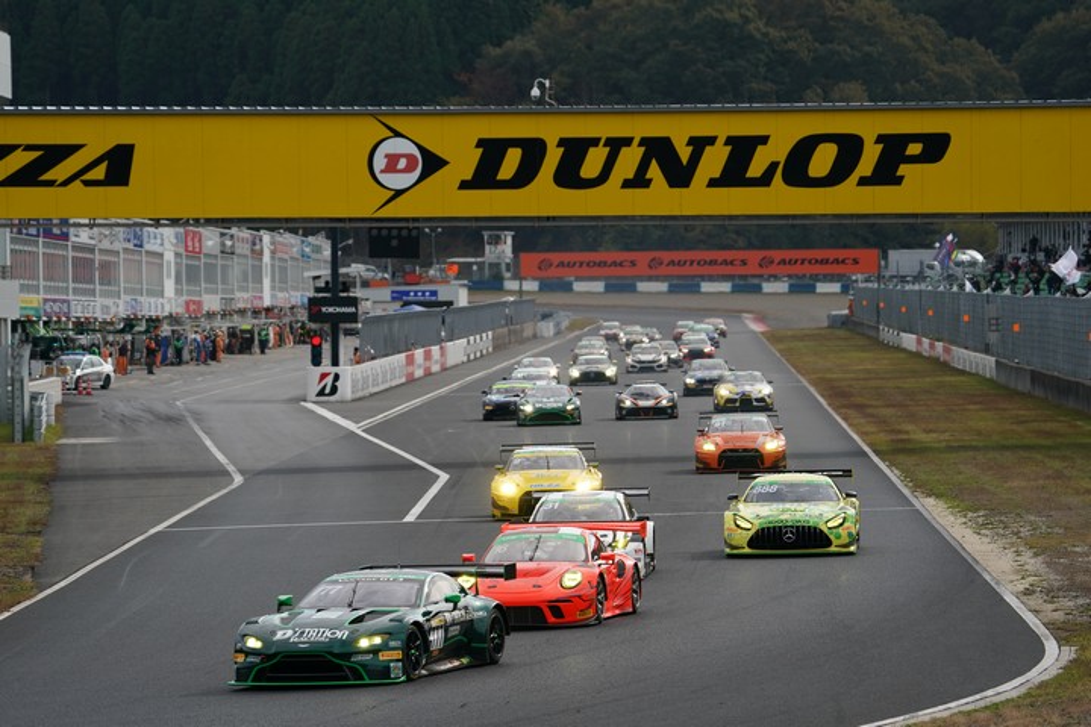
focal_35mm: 230
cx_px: 546
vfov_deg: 6.0
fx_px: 6970
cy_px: 364
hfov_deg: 9.0
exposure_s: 1/800
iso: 250
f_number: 7.1
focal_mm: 230
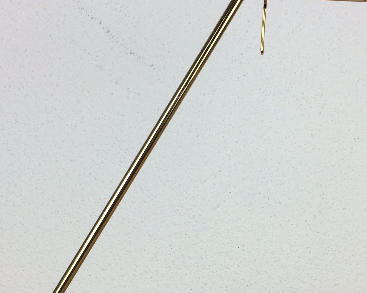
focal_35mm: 60
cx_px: 209
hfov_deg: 31.4
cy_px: 226
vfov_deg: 25.0
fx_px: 652
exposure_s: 1/100
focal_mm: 4.15
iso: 40
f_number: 2.2
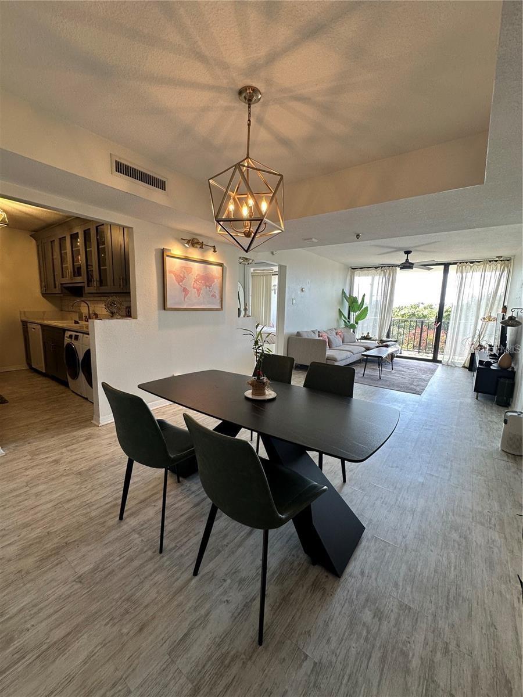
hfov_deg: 85.7
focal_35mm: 14
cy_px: 348
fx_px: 282
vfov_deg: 102.1
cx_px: 262
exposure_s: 1/120
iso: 80
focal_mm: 2.22
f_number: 2.2
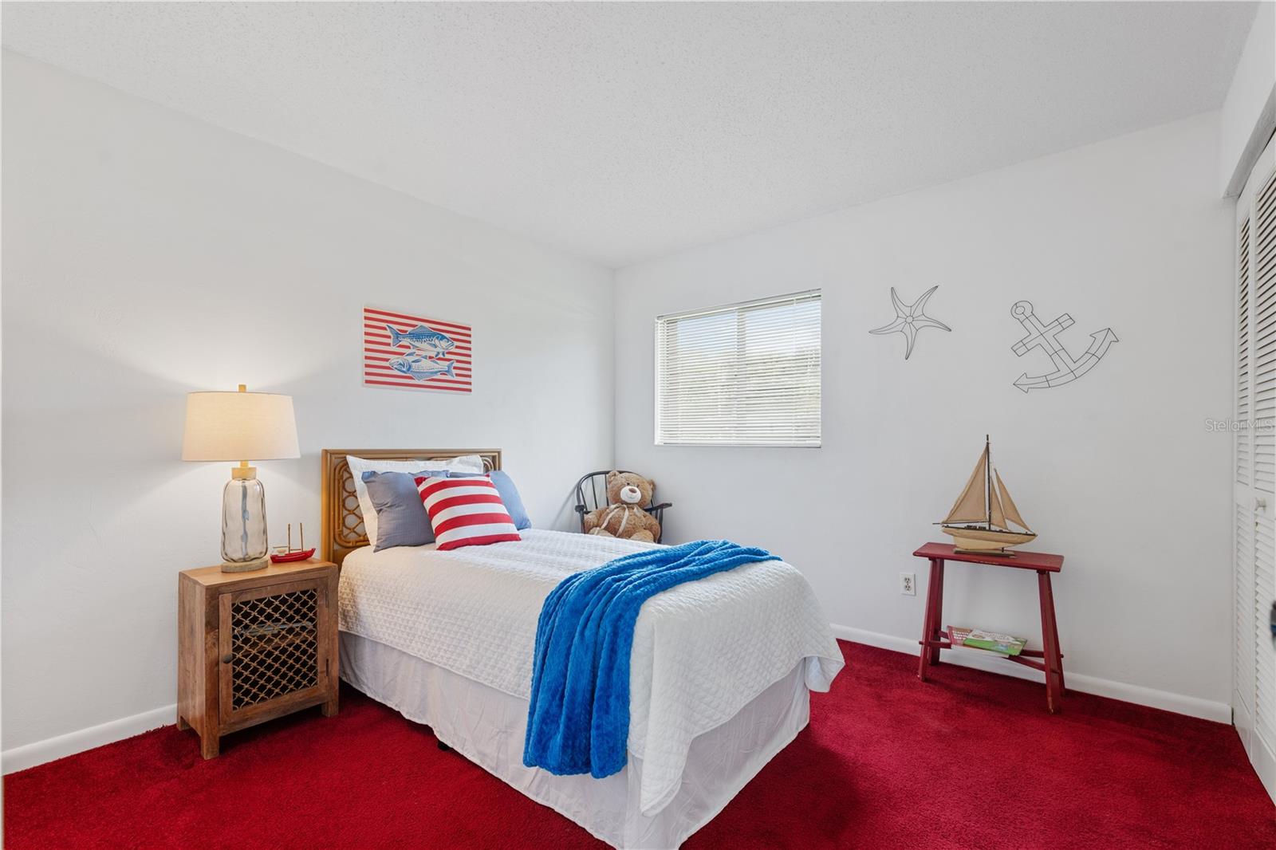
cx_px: 638
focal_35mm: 16
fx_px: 567
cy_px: 425
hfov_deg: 96.7
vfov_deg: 73.7
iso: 160
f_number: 7.1
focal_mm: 16
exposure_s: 1/4
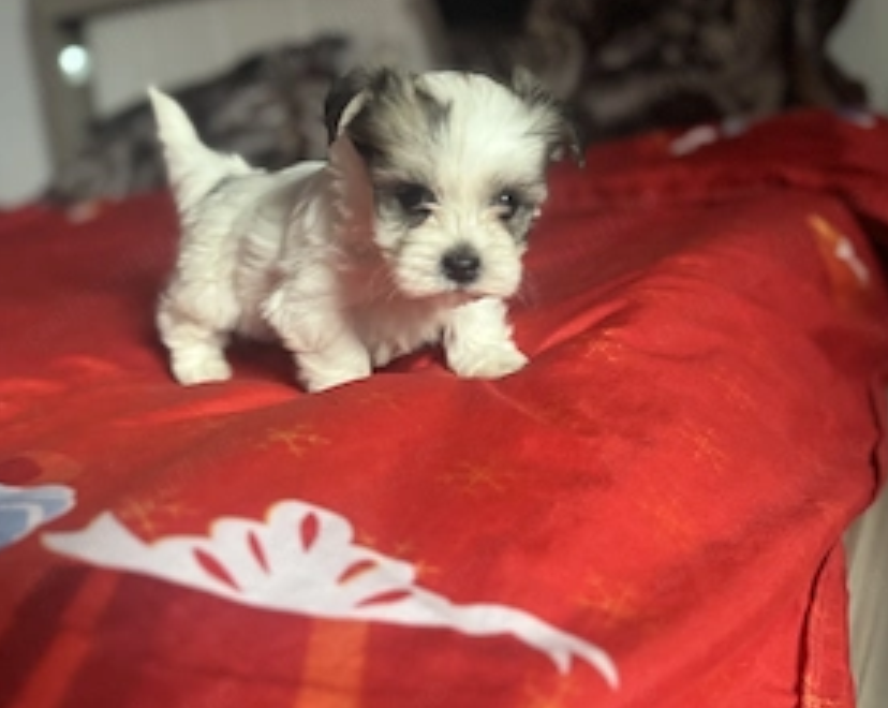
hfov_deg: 52.9
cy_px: 322
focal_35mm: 34
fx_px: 892
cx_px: 470
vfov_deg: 43.2
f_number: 1.78
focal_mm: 6.76
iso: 640
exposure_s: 1/60
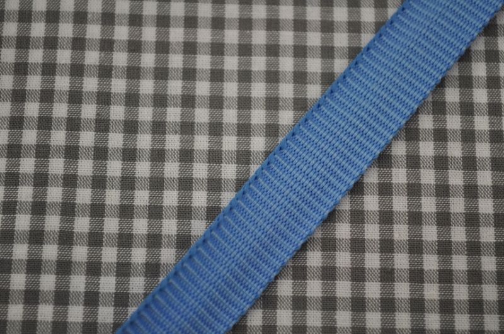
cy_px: 167
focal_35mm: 72
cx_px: 252
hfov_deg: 28.1
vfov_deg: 18.9
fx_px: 1007
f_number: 5.3
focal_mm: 48
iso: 500
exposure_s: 1/60
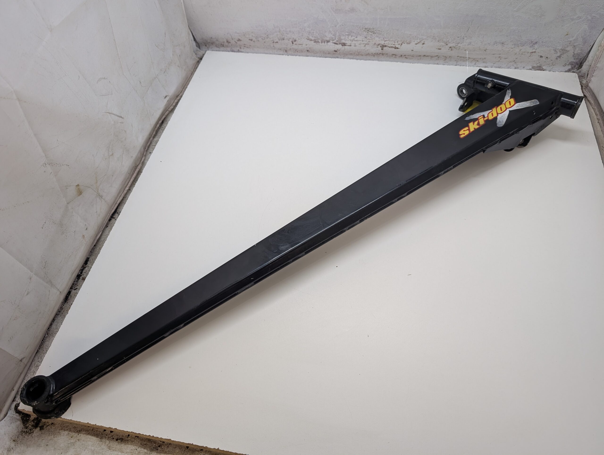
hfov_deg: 71.5
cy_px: 228
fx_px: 419
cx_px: 302
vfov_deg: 56.9
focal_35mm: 24
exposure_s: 1/26.7
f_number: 1.68
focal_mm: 6.9
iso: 34
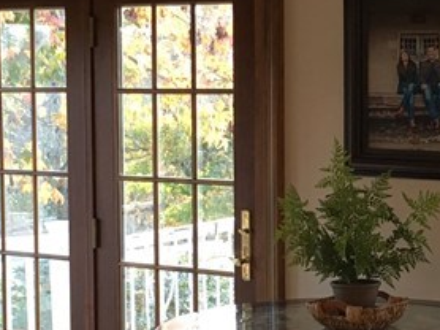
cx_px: 299
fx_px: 1359
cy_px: 182
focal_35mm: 107
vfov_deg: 13.8
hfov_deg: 18.3
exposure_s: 1/30
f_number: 2.2
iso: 40
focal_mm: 4.15
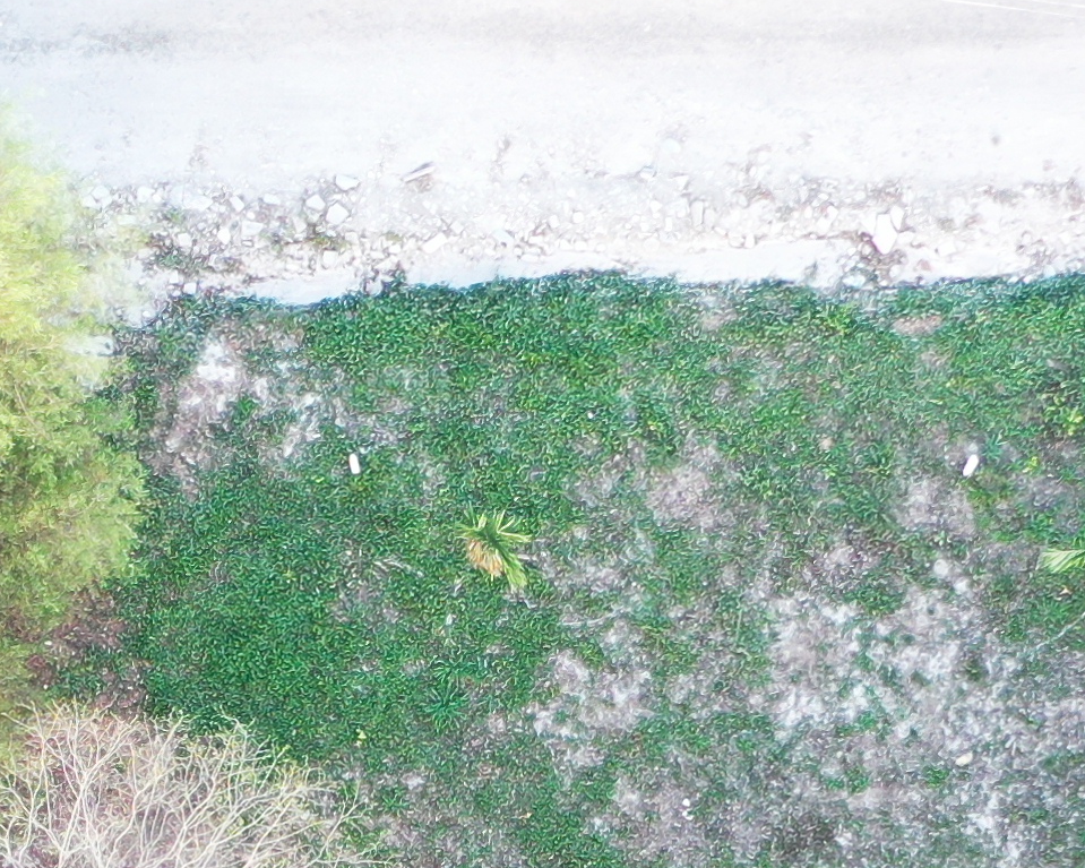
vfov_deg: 10.1
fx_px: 4816
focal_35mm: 150
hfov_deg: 12.9
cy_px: 1180
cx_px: 507
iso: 160
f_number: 2.8
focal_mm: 10.26
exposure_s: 1/30
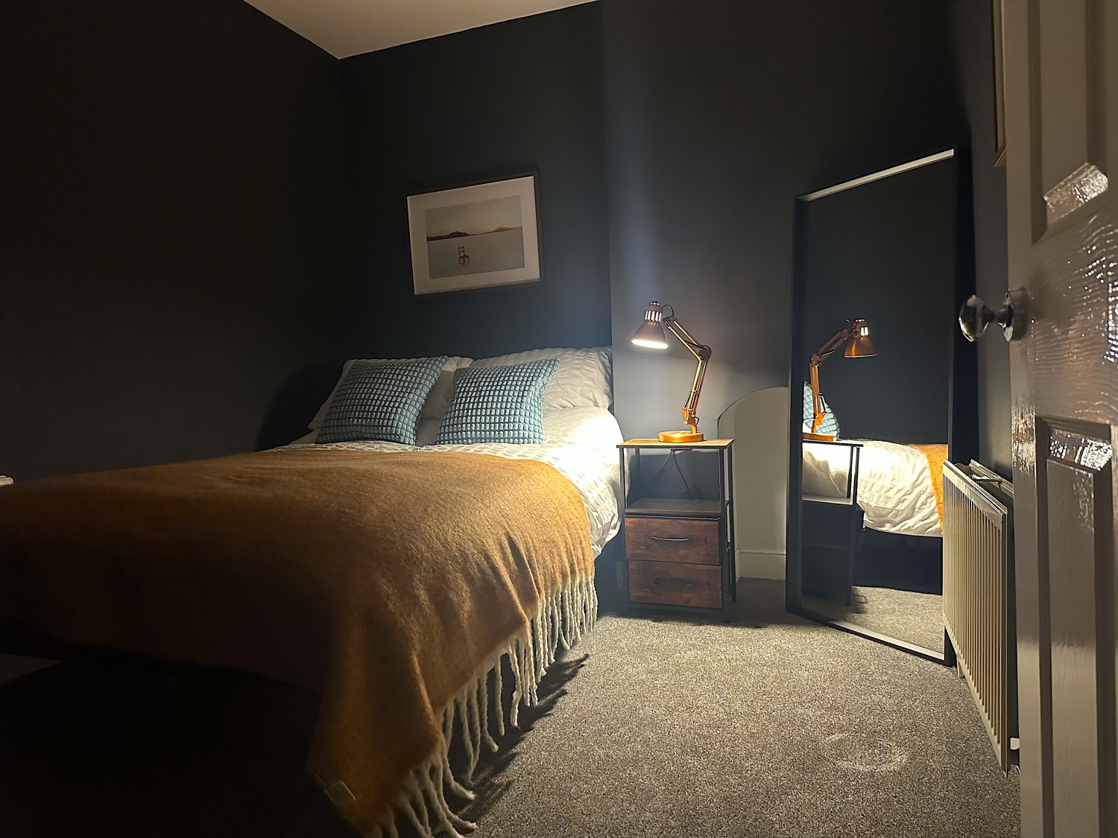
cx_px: 559
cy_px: 419
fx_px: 775
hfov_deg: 71.6
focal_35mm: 24
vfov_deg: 56.8
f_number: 1.78
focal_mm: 6.86
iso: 1000
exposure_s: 1/44
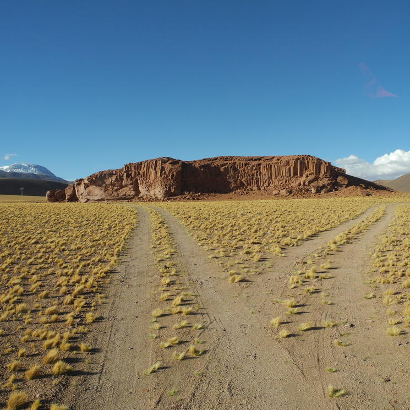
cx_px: 221
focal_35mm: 34
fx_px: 456
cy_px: 207
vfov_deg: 48.4
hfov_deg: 48.4
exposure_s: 1/1000
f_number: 4
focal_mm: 6
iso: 100
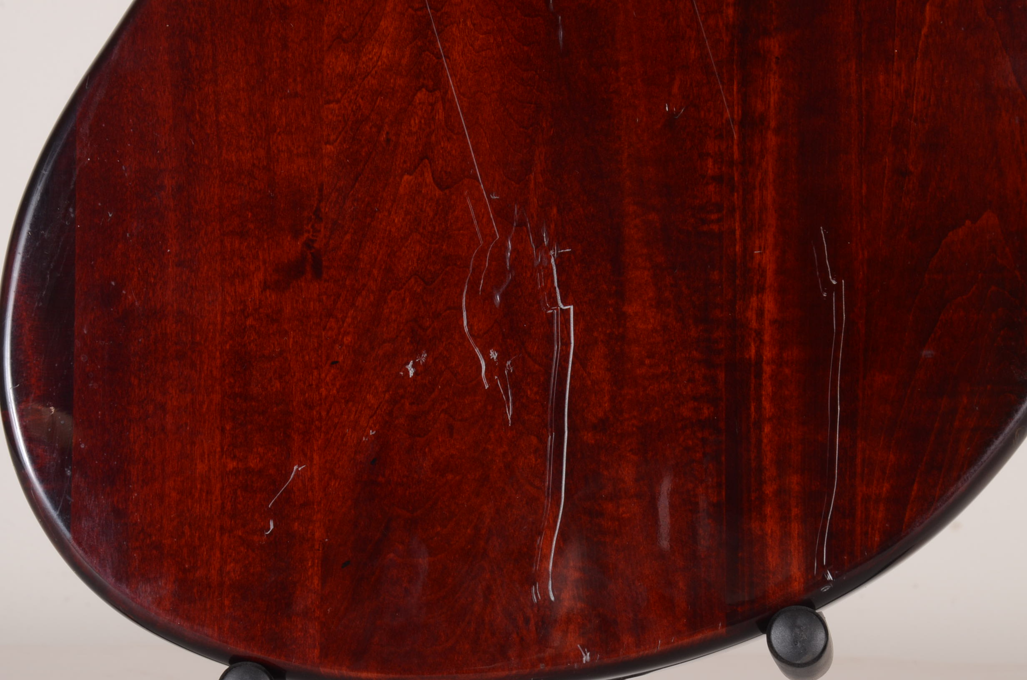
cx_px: 514
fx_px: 3203
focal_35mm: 112
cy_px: 340
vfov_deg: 12.1
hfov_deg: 18.2
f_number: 20
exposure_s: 1/60
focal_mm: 75
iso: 250
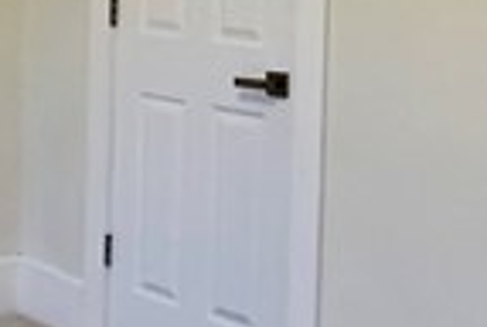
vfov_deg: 12.9
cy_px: -48
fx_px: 1410
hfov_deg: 17.9
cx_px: -201
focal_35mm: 104
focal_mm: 2.22
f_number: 2.2
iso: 250
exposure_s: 1/60
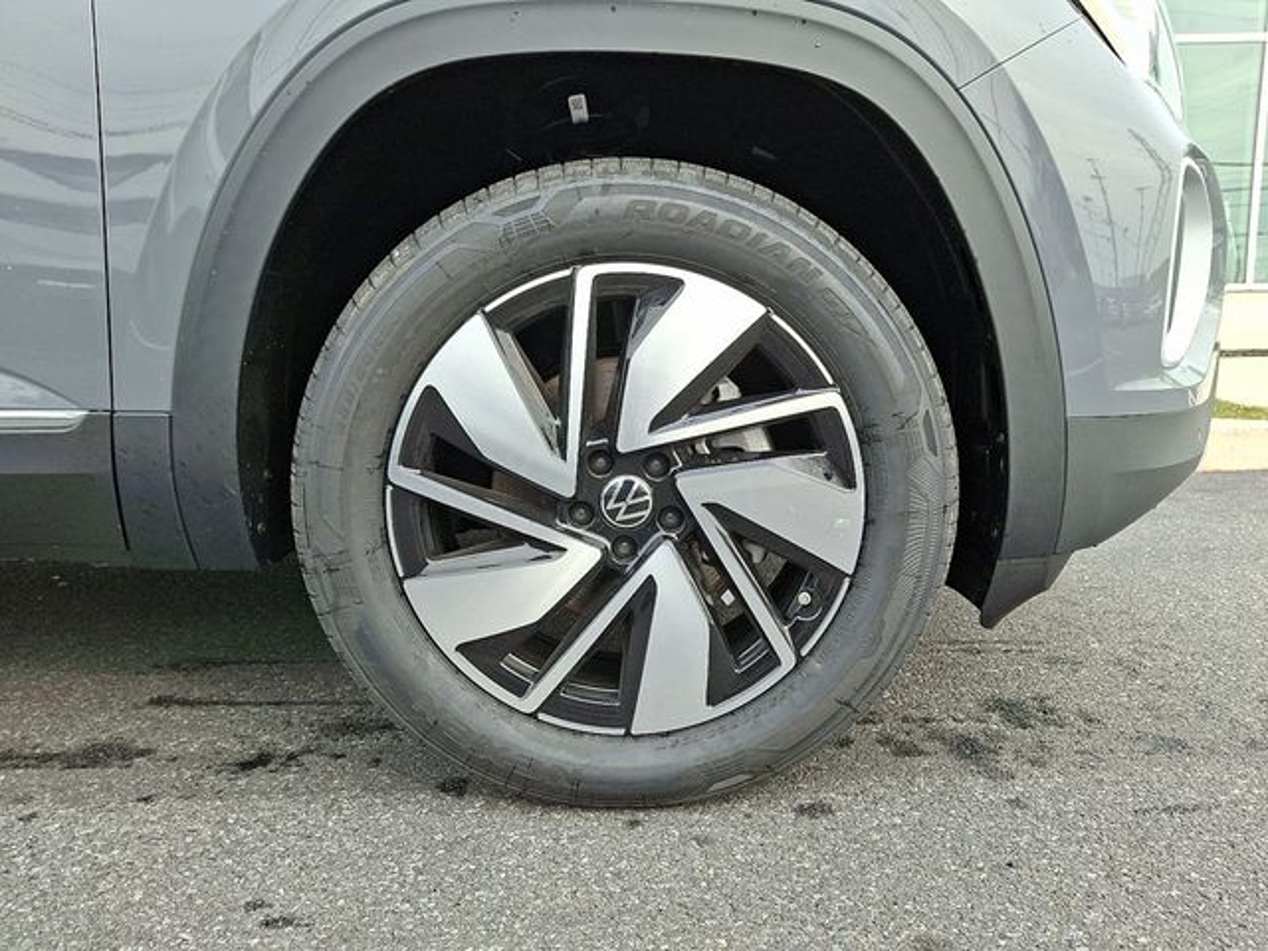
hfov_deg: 69.4
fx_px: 916
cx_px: 634
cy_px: 476
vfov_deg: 54.9
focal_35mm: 25
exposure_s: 1/169
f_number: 1.8
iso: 25
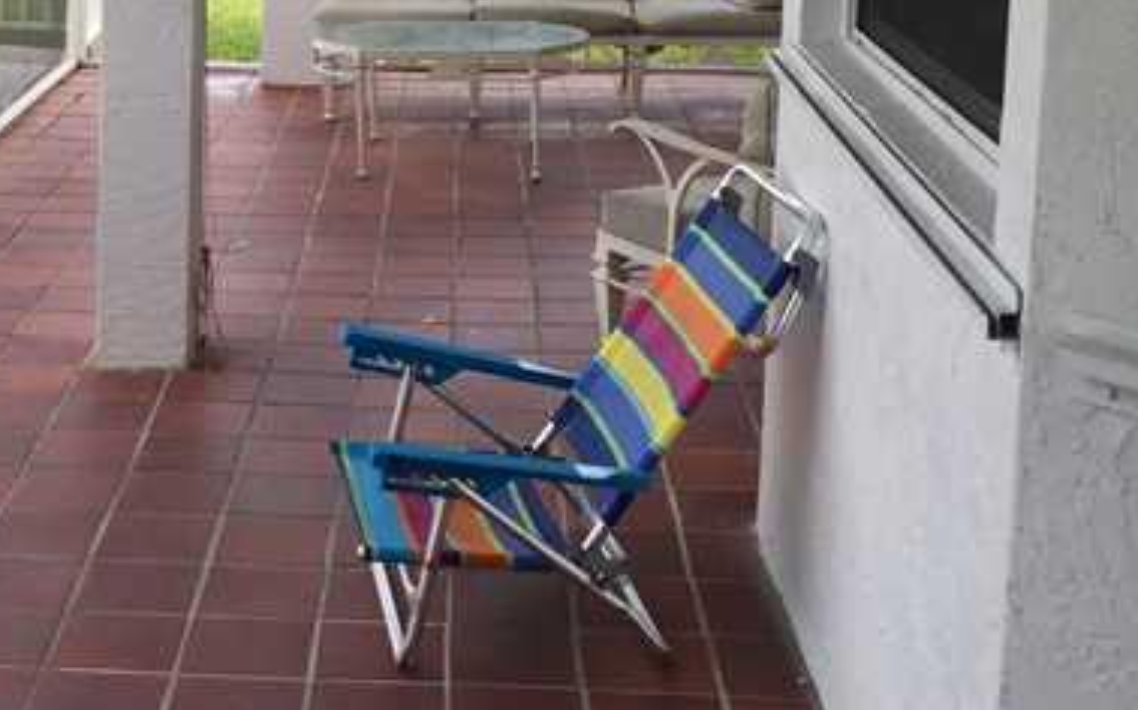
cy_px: -39
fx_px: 2015
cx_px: 253
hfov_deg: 30.9
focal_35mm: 65
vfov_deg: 19.3
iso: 32
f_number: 2.2
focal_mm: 4.15
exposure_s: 1/356
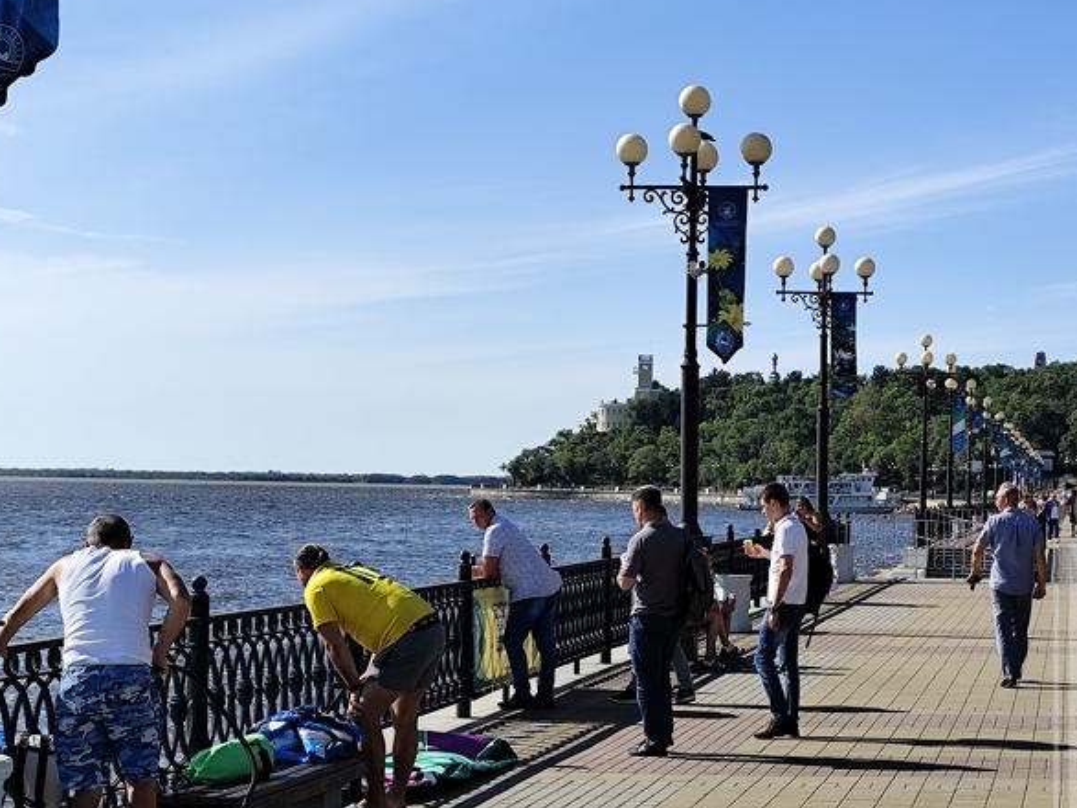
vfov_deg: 18.6
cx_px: 723
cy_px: 488
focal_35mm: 79
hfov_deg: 24.6
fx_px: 2457
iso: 50
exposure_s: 1/982
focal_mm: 6.19
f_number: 1.65
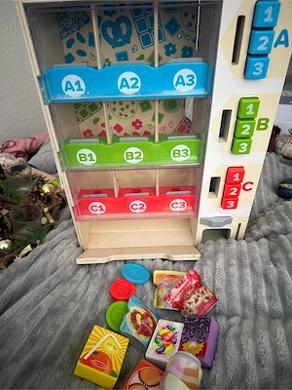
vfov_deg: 71.6
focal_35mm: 24
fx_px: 270
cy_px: 195
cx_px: 146
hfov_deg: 56.8
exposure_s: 1/73
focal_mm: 6.86
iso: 250
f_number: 1.78
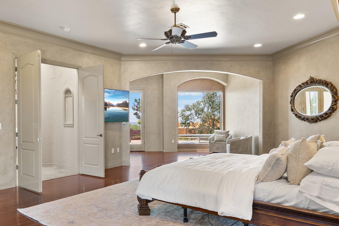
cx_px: 122
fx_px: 264
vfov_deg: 46.4
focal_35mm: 28
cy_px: 123
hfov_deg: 64.3
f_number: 9
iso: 320
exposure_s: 1/3
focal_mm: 19
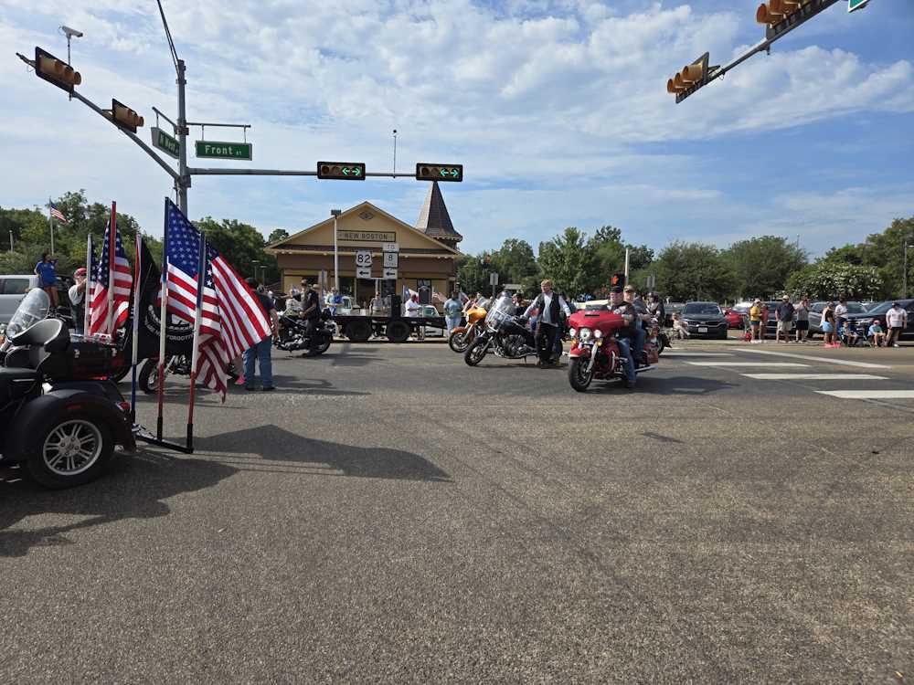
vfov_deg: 58.9
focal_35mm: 23
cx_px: 457
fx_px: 607
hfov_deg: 73.9
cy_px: 342
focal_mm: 5.4
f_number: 1.8
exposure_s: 1/2503
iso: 25
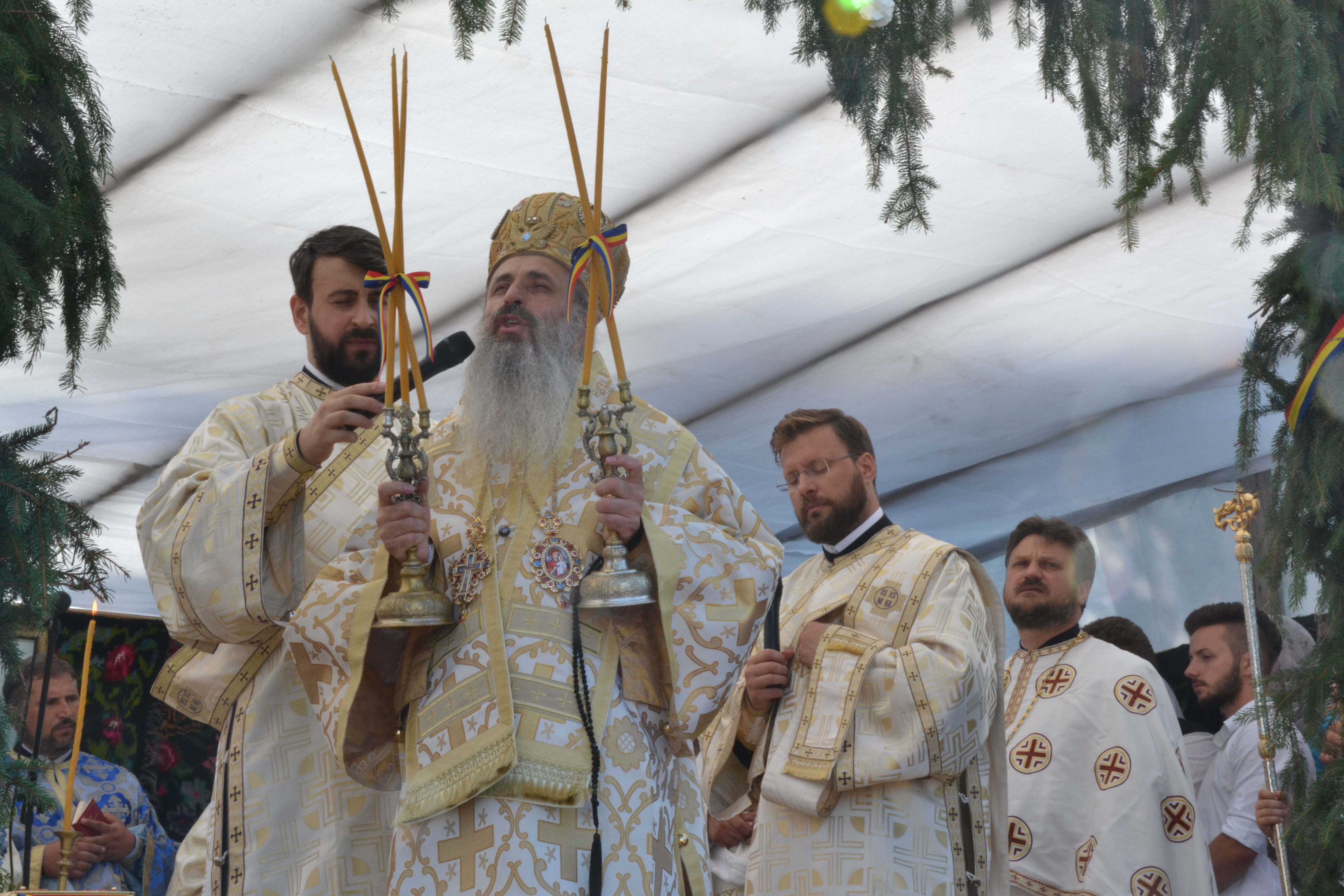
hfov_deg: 24.2
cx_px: 672
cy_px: 448
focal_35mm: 84
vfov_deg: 16.3
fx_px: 3136
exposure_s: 1/60
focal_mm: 56
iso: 800
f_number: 22
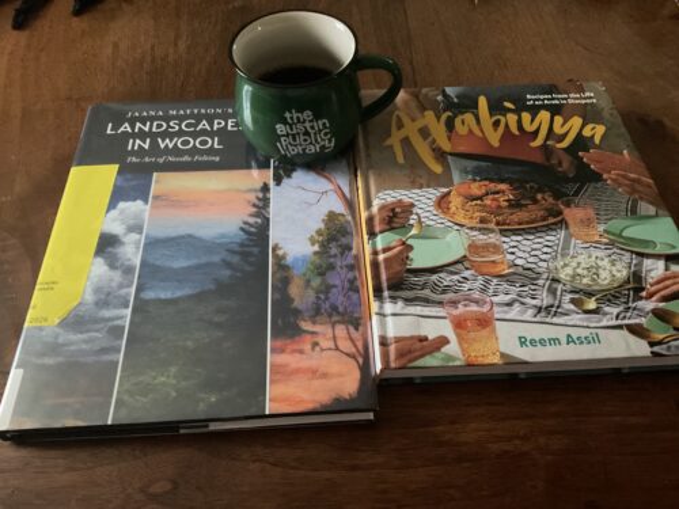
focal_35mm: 29
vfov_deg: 48.2
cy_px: 254
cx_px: 340
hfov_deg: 61.7
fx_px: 569
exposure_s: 1/20
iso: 500
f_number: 1.8
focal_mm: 3
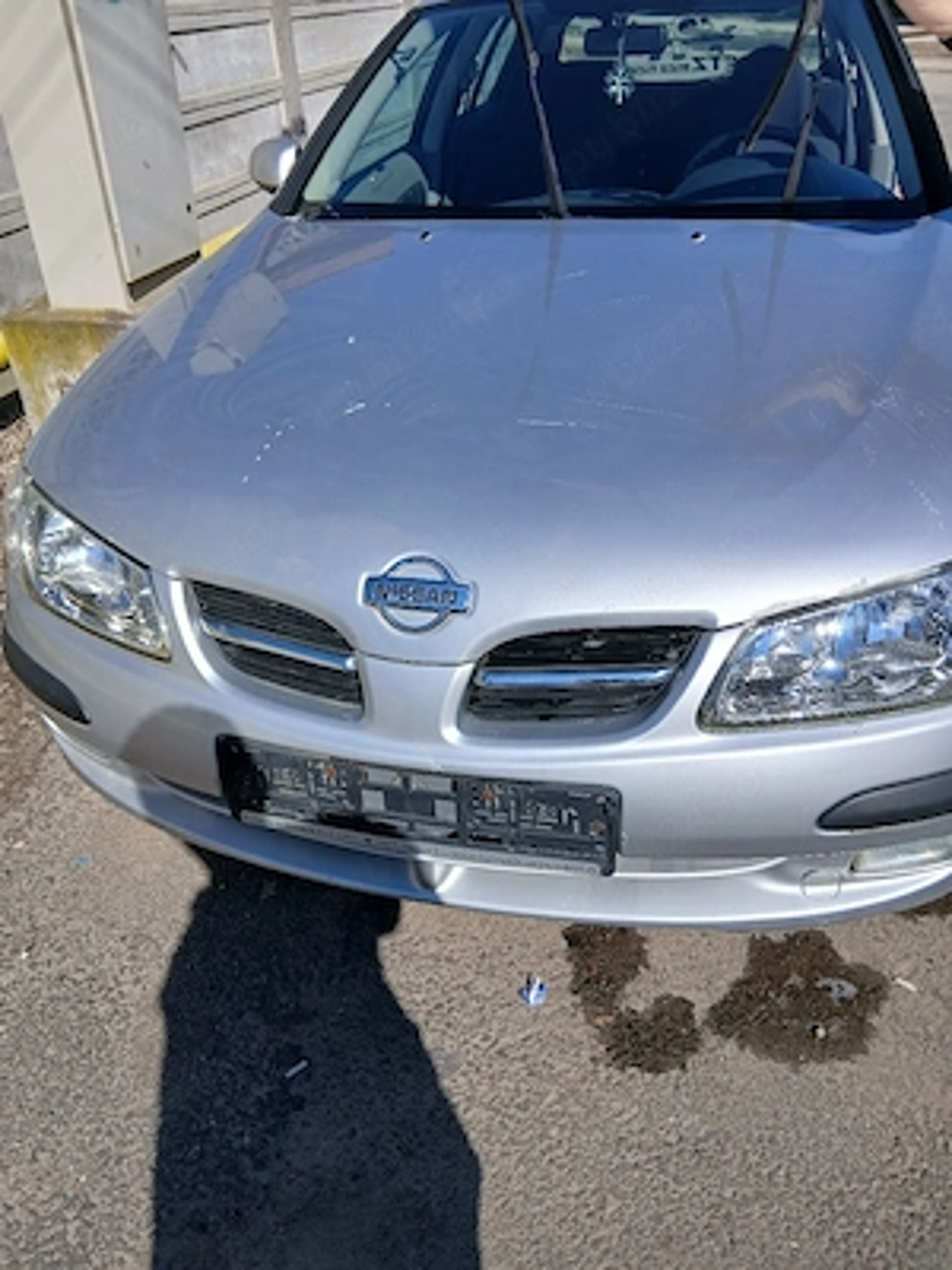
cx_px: 476
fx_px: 953
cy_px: 635
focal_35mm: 26
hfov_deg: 53.1
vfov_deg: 67.3
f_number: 1.8
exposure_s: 1/1000
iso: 20
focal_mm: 3.98
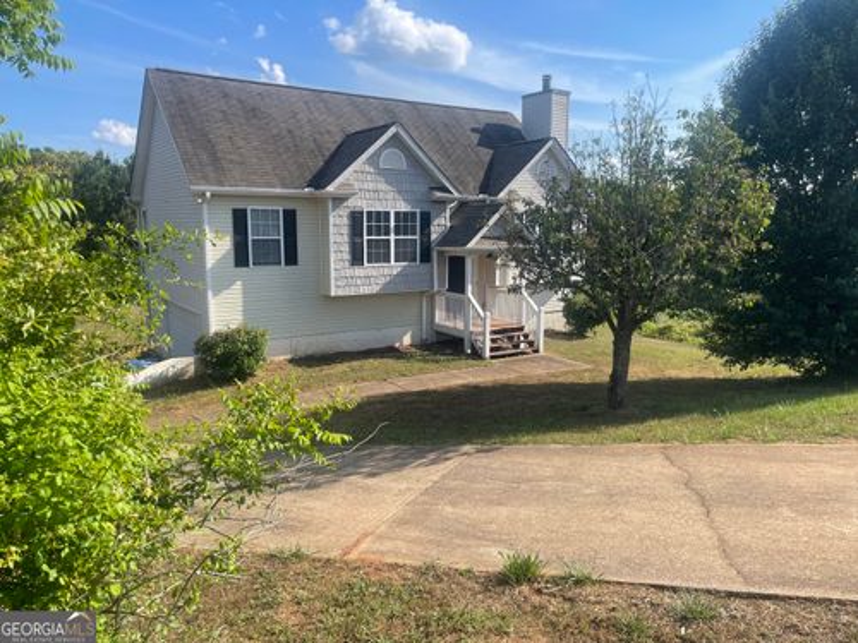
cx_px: 429
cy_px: 322
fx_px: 620
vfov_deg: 54.9
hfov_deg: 69.4
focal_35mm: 25
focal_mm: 5.1
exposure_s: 1/1739
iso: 32
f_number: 1.6
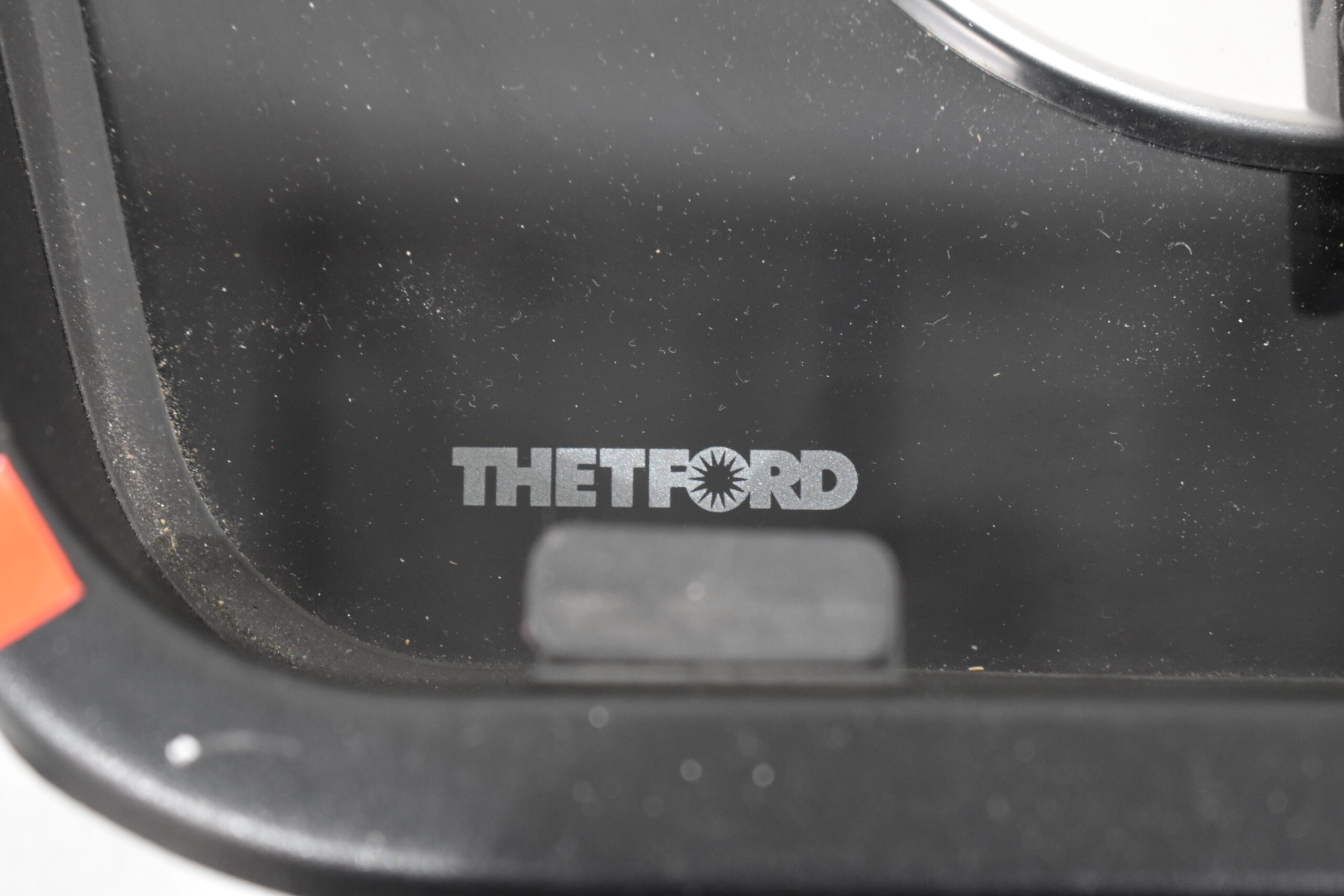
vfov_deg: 16.6
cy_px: 448
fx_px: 3080
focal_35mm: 82
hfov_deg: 24.6
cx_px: 672
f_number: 5.6
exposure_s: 1/60
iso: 1800
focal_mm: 55
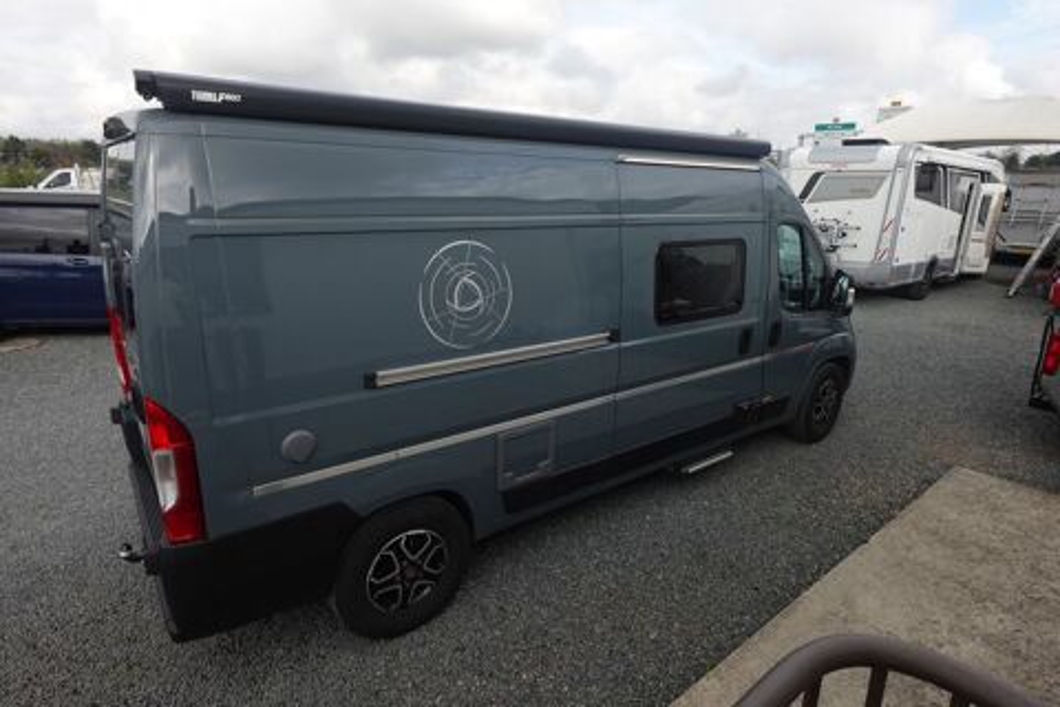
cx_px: 530
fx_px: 589
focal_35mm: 20
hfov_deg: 84.0
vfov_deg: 61.9
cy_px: 354
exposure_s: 1/2000
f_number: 2
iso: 125
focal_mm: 7.6
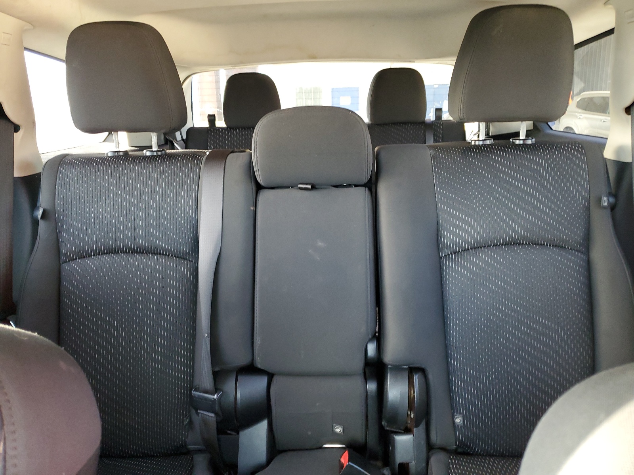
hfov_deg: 67.3
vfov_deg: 53.1
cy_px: 238
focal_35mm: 26
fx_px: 476
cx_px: 317
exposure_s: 1/60.2
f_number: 1.5
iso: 202
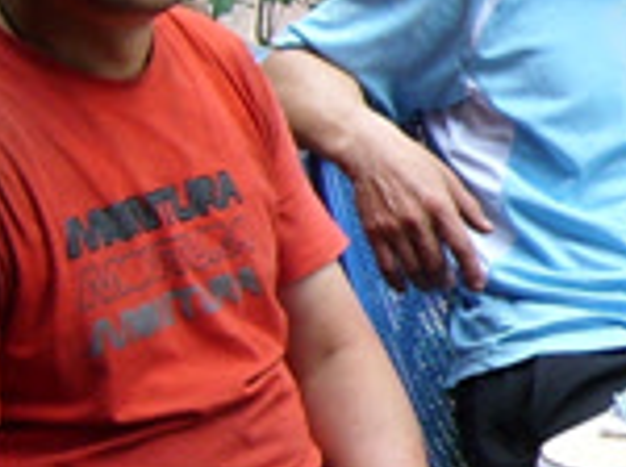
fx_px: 3376
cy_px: 242
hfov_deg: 9.9
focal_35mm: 187
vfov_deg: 7.9
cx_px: 1189
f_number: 2.8
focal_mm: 5.8
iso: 50
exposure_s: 1/250
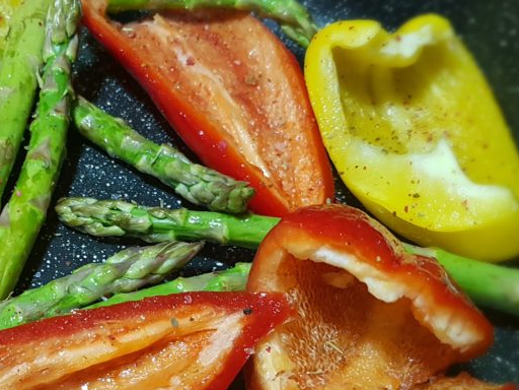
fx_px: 780
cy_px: 310
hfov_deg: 35.4
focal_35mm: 52
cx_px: 88
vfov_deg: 27.5
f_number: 1.7
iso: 160
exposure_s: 1/25
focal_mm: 4.2
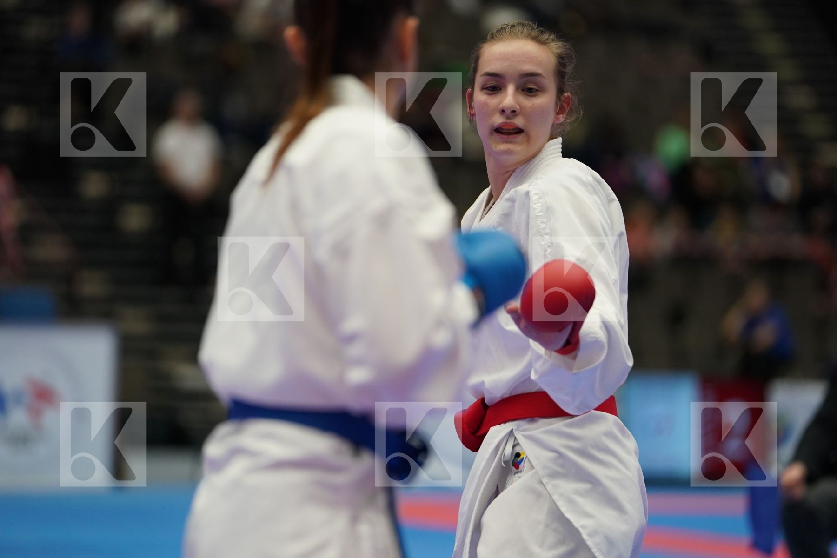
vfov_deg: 7.6
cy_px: 279
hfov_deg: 11.4
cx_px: 418
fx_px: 4208
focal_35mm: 181
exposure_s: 1/1000
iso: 2000
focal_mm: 181
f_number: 2.8
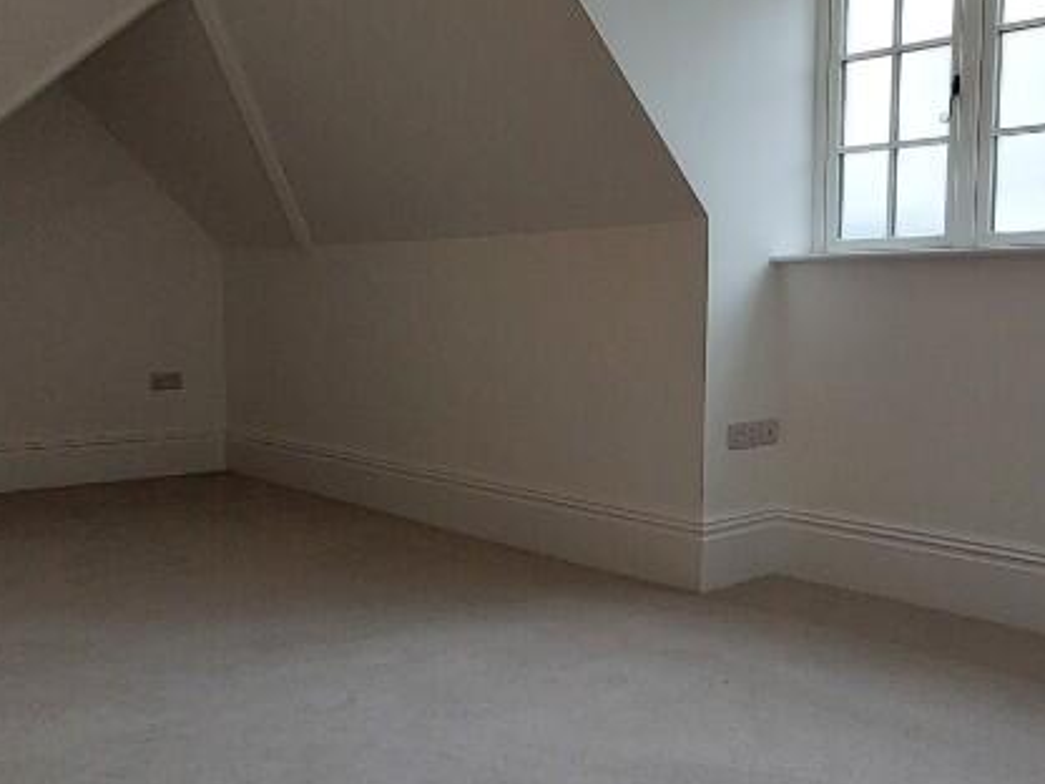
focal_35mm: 32
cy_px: 422
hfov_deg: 56.0
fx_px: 966
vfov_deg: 44.1
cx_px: 668
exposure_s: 1/145
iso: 50
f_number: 2.2
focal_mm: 1.74
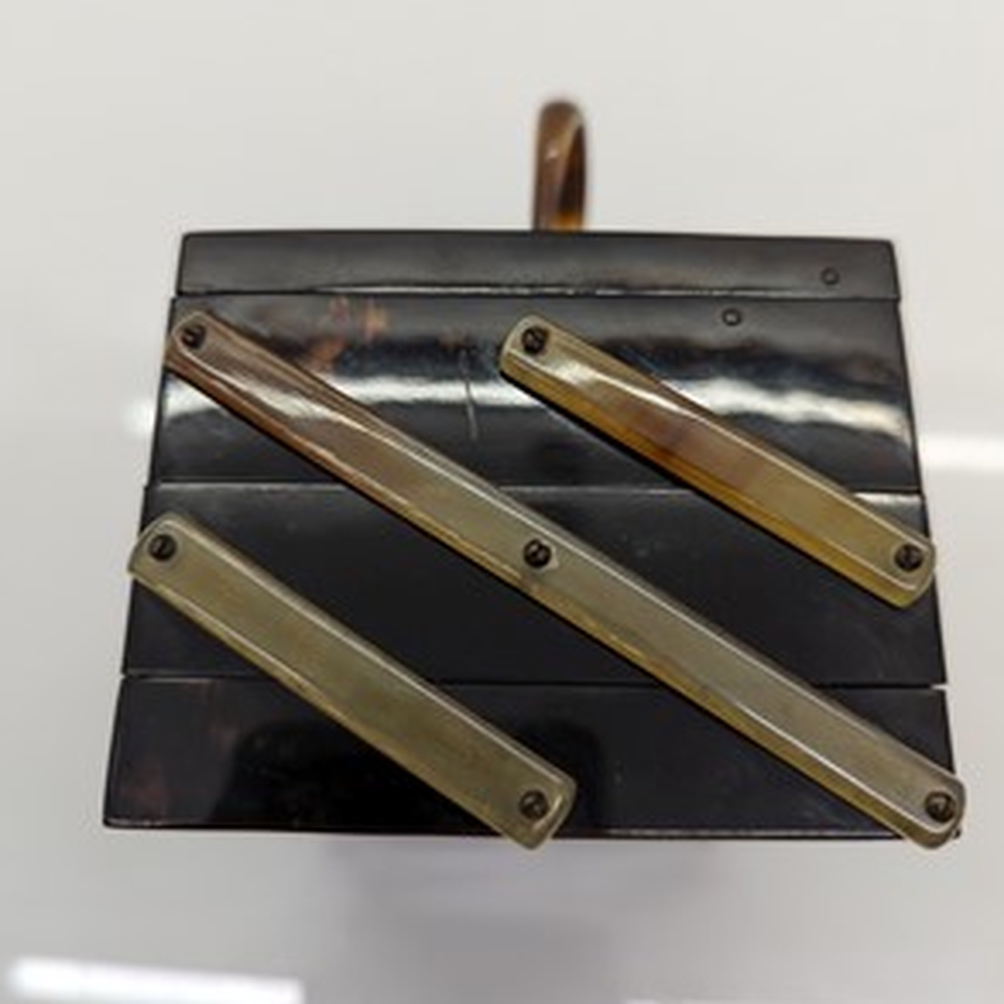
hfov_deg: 55.6
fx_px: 952
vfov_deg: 55.4
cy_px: 432
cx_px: 512
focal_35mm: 29
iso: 159
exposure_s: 1/185
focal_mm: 6.81
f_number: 1.85
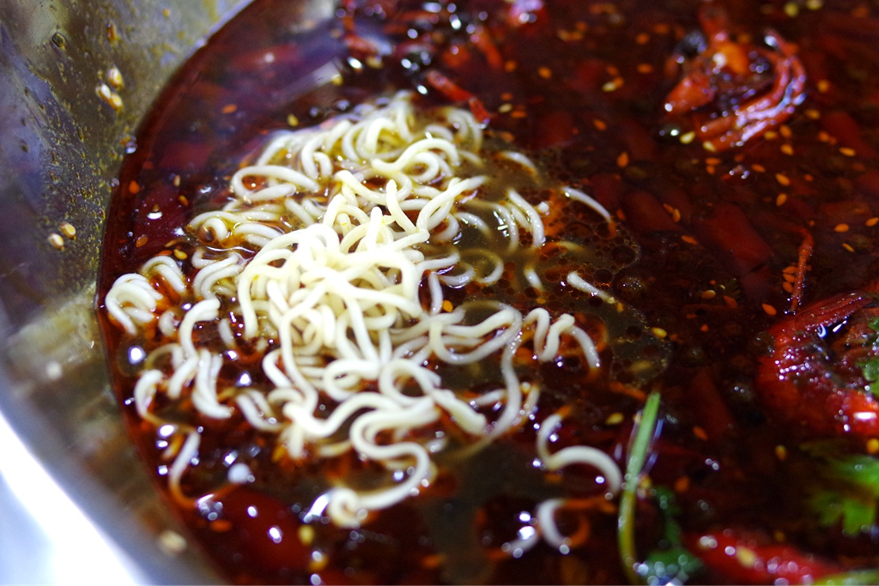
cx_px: 440
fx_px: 1123
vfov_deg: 29.3
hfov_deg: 42.7
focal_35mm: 46
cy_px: 293
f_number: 3.2
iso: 1600
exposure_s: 1/200
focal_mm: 31
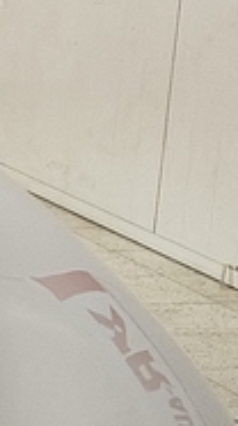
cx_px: -892
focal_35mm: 245
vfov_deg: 8.5
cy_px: 733
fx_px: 2761
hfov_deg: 4.4
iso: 80
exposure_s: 1/100
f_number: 1.8
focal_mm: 5.59
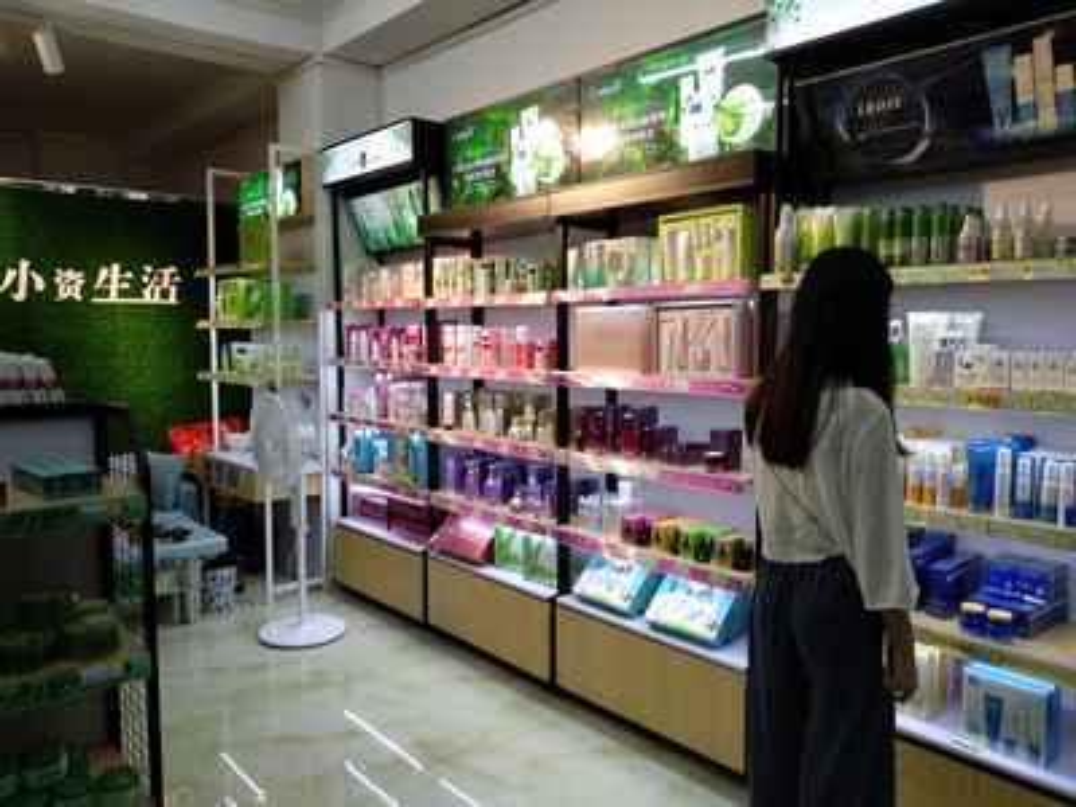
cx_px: 538
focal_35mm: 26
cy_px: 404
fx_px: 808
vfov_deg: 53.1
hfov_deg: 67.3
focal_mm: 3.83
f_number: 2.2
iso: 200
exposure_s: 1/50
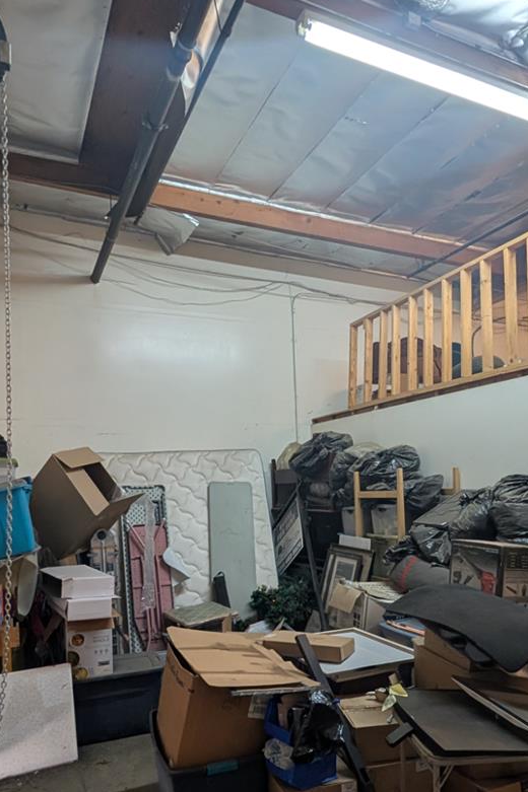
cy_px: 500
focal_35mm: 24
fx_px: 528
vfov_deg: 72.4
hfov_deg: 53.1
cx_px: 277
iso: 133
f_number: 1.7
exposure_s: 1/60
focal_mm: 2.02
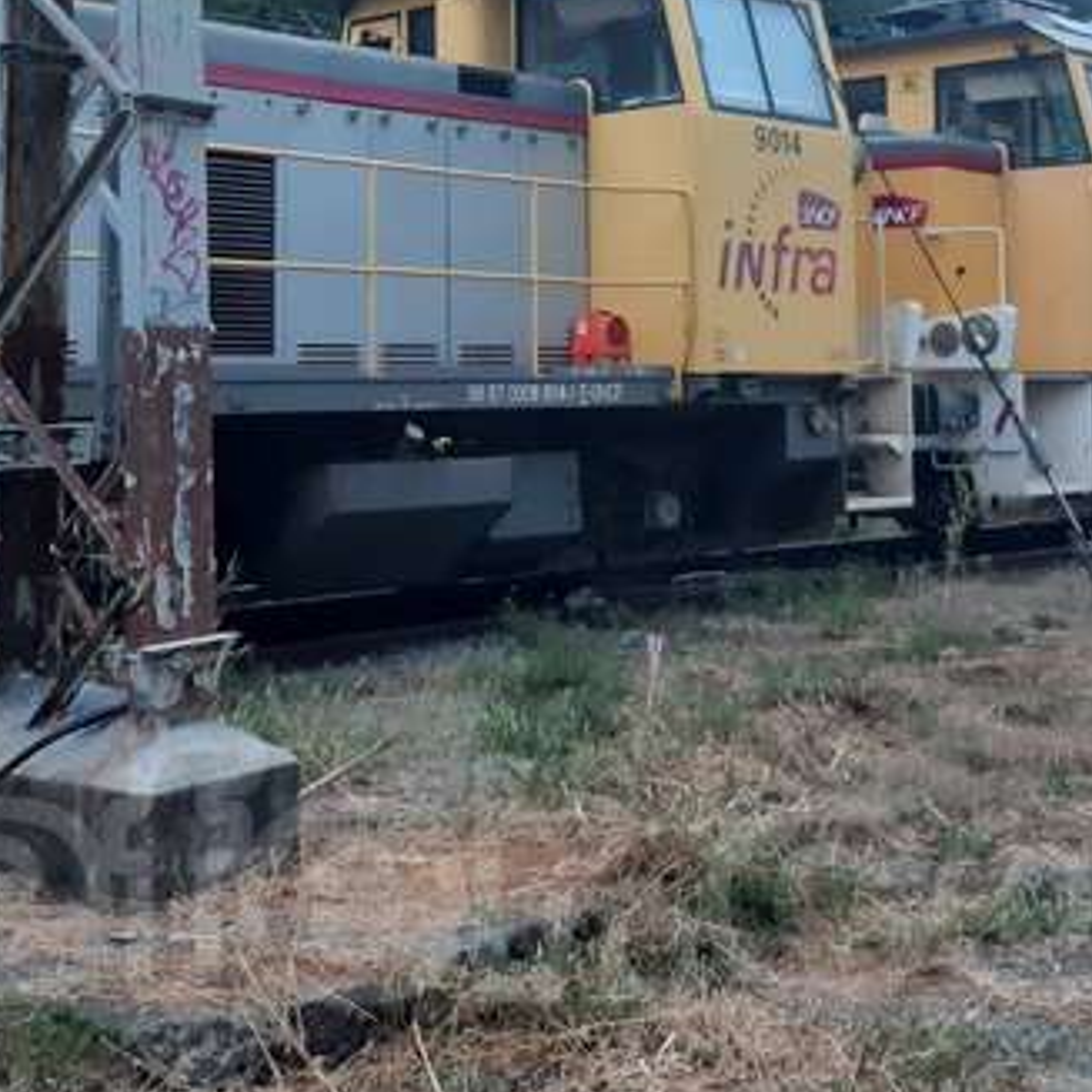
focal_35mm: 54
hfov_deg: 31.6
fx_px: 1927
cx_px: 511
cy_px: 224
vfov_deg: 30.9
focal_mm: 3.92
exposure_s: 1/50
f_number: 1.7
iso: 320
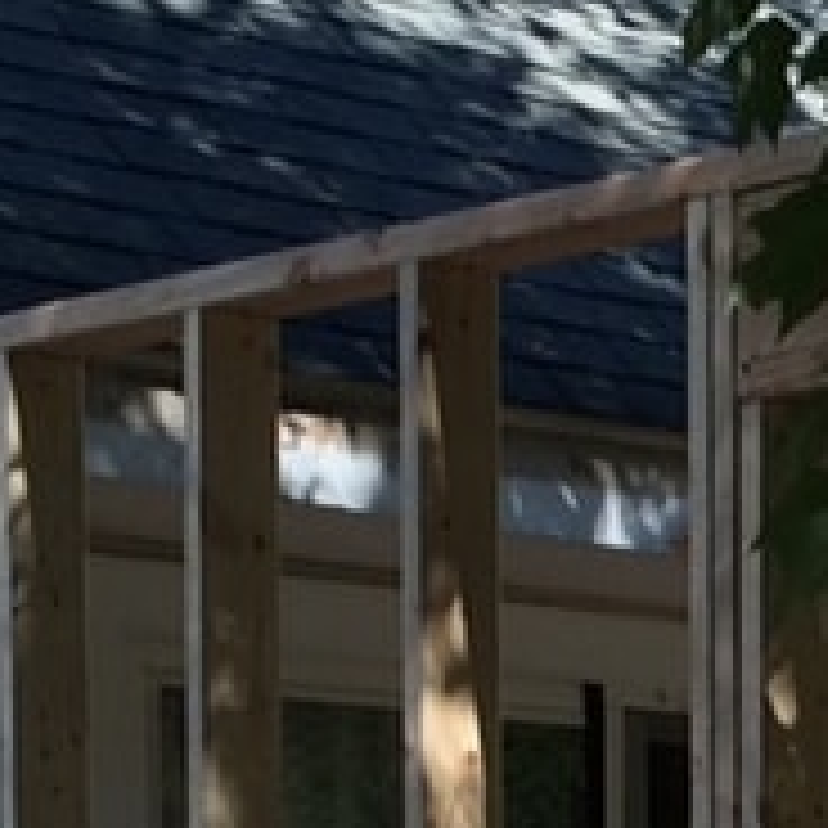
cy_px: 1598
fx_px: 5034
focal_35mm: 186
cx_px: 1685
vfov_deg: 8.9
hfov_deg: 8.8
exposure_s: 1/774
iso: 32
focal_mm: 4.15
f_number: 2.2
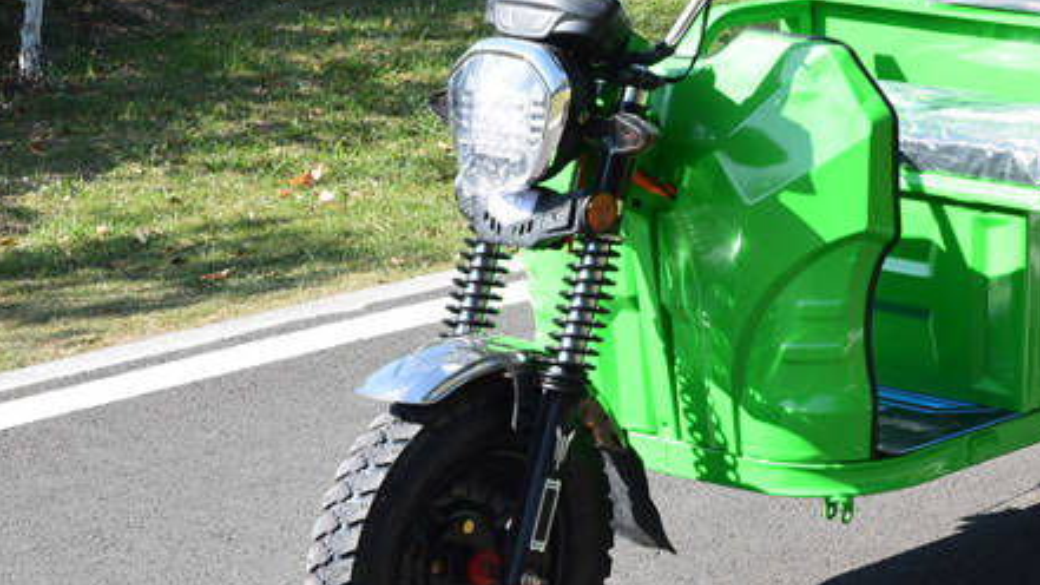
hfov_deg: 15.0
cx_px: 962
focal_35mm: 141
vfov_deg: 8.6
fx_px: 3888
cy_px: 130
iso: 400
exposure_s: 1/320
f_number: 11
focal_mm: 44
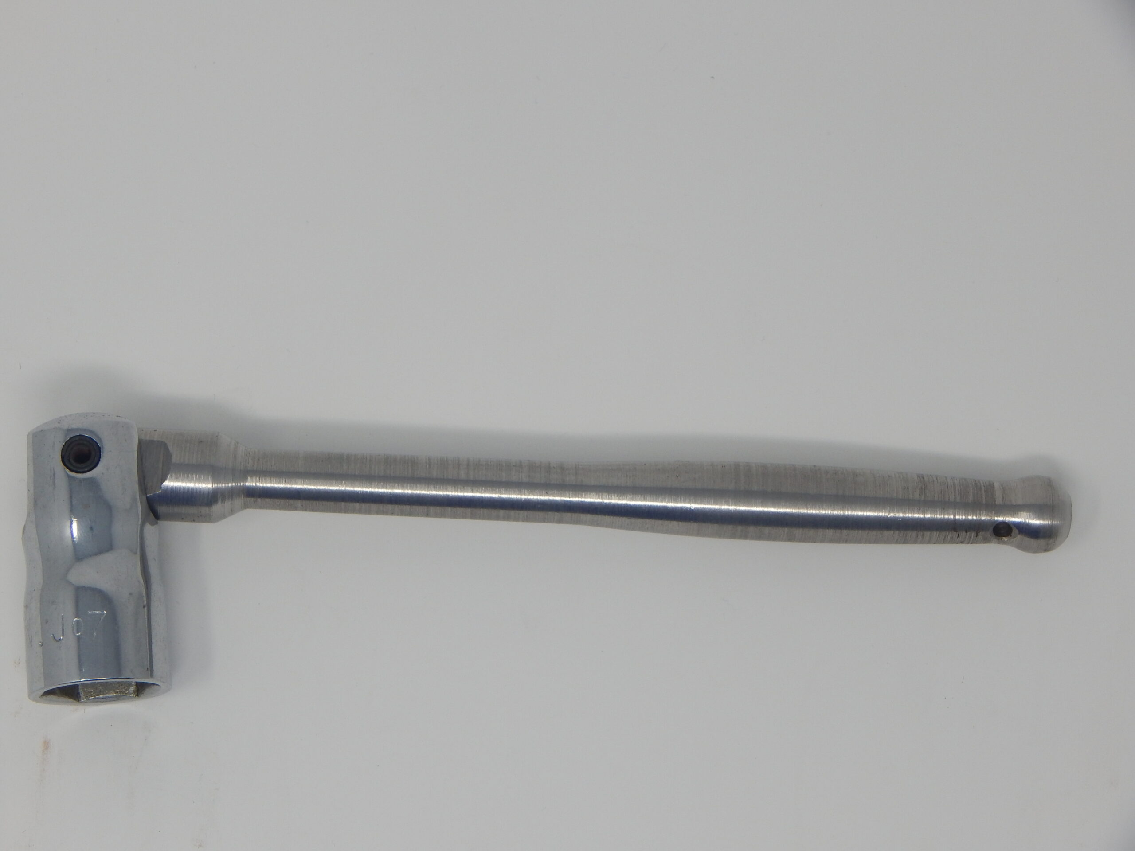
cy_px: 426
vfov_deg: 15.9
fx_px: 3049
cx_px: 568
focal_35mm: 93
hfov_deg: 21.1
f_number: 4.4
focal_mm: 16.6
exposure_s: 1/100
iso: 125
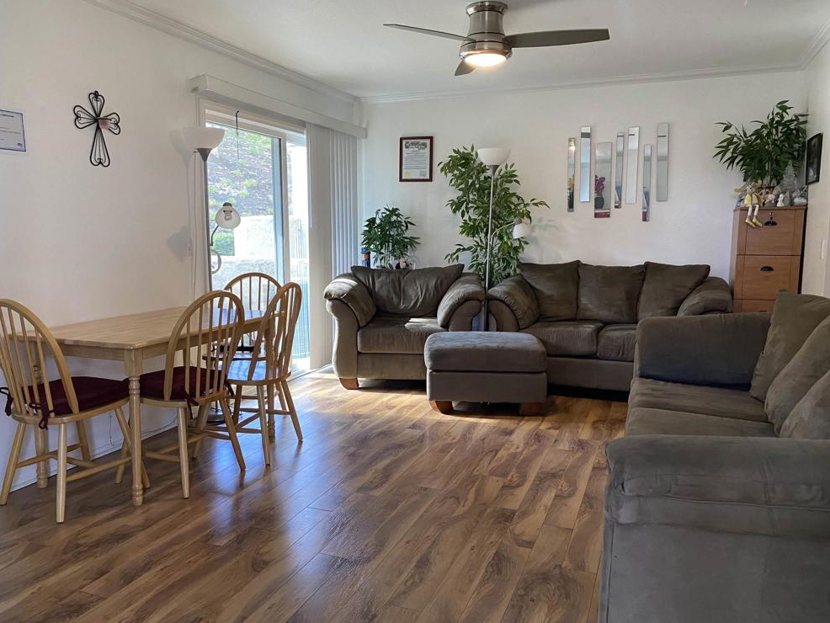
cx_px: 417
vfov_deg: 51.4
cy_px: 312
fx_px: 648
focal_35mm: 27
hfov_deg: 65.3
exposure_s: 1/60
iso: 250
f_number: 1.8
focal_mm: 4.25
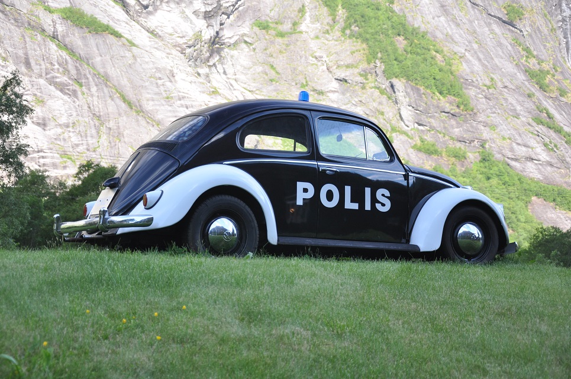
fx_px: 1378
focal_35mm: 87
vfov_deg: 15.7
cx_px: 286
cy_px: 190
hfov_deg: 23.4
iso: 320
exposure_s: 1/125
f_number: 5.6
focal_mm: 58
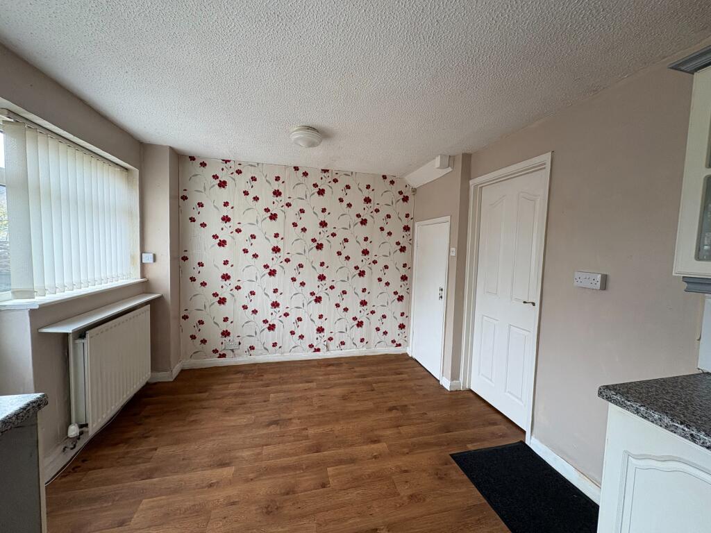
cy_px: 266
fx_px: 288
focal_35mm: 14
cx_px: 356
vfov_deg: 85.7
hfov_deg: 102.1
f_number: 2.2
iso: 100
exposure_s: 1/99
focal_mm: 2.22
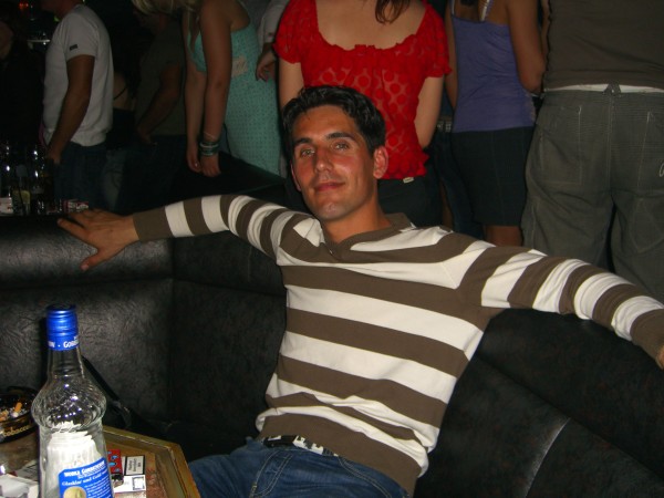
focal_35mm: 38
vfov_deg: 37.7
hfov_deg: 49.0
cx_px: 332
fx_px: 729
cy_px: 249
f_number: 2.8
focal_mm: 7.9
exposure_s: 1/60
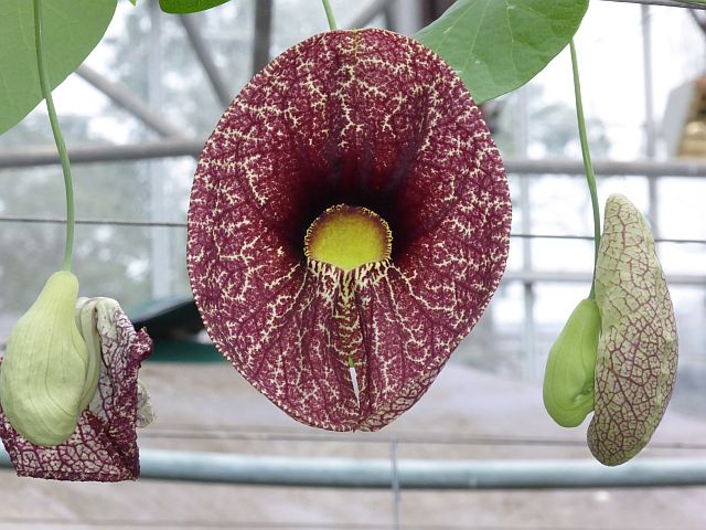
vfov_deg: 6.9
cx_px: 353
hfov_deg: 9.2
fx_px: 4365
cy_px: 265
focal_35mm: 214
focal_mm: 38.4
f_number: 8
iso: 400
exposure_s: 1/60
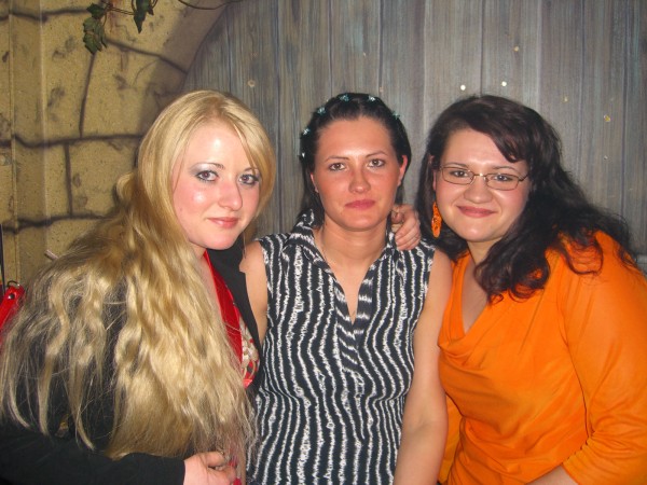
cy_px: 242
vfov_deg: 37.7
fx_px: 710
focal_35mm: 38
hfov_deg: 49.0
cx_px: 324
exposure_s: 1/60
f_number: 2.8
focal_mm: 7.9
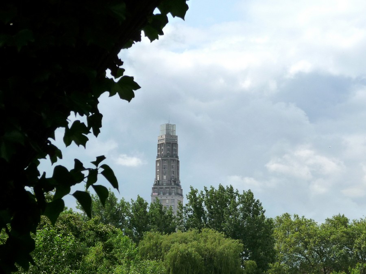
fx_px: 1311
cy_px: 137
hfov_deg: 15.9
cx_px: 183
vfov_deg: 12.0
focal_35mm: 124
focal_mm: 19.1
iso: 160
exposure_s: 1/1000
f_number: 4.7
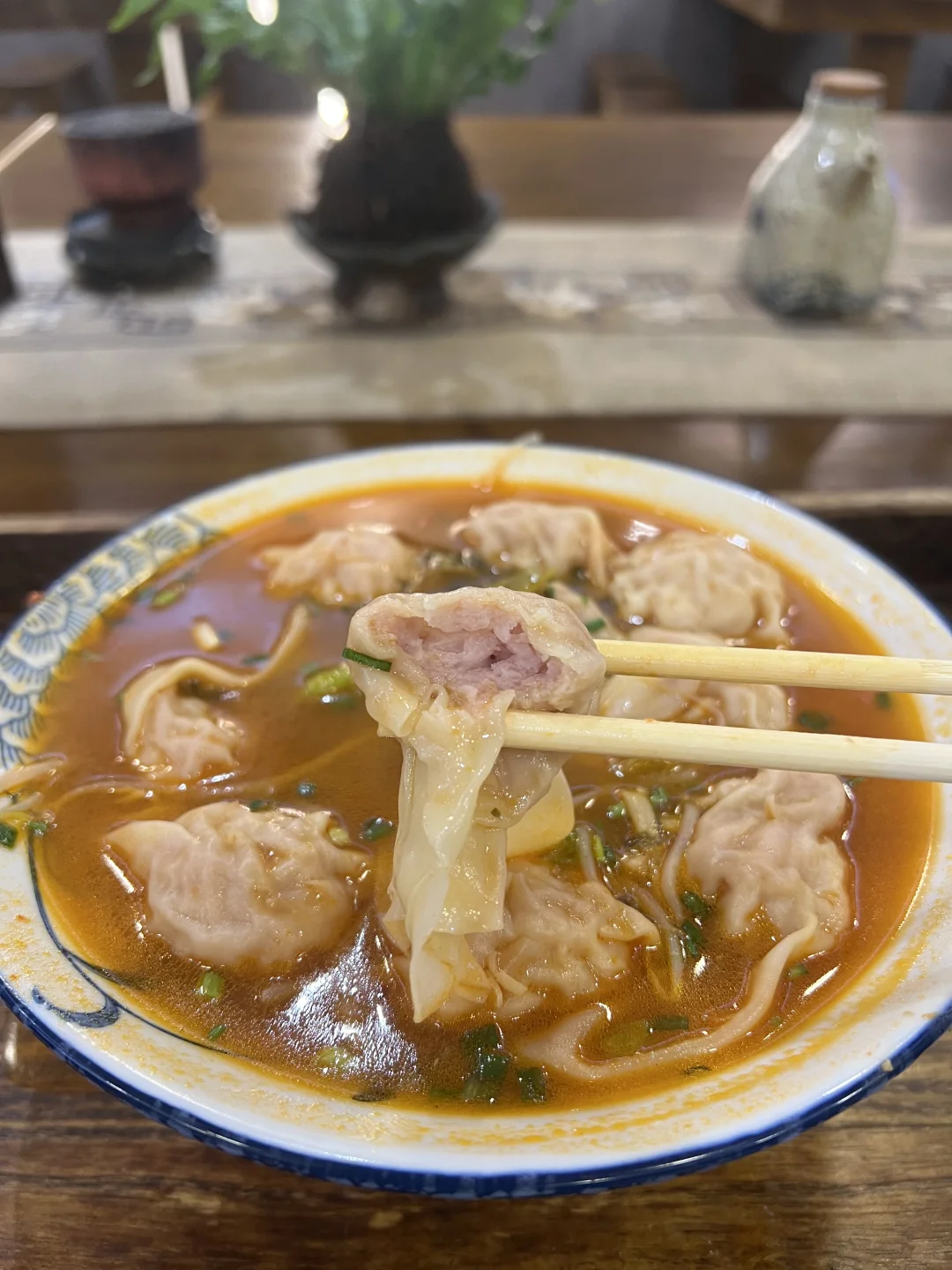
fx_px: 953
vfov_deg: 67.3
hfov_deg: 53.1
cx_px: 476
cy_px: 635
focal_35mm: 26
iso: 100
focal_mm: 5.7
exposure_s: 1/50
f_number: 1.5
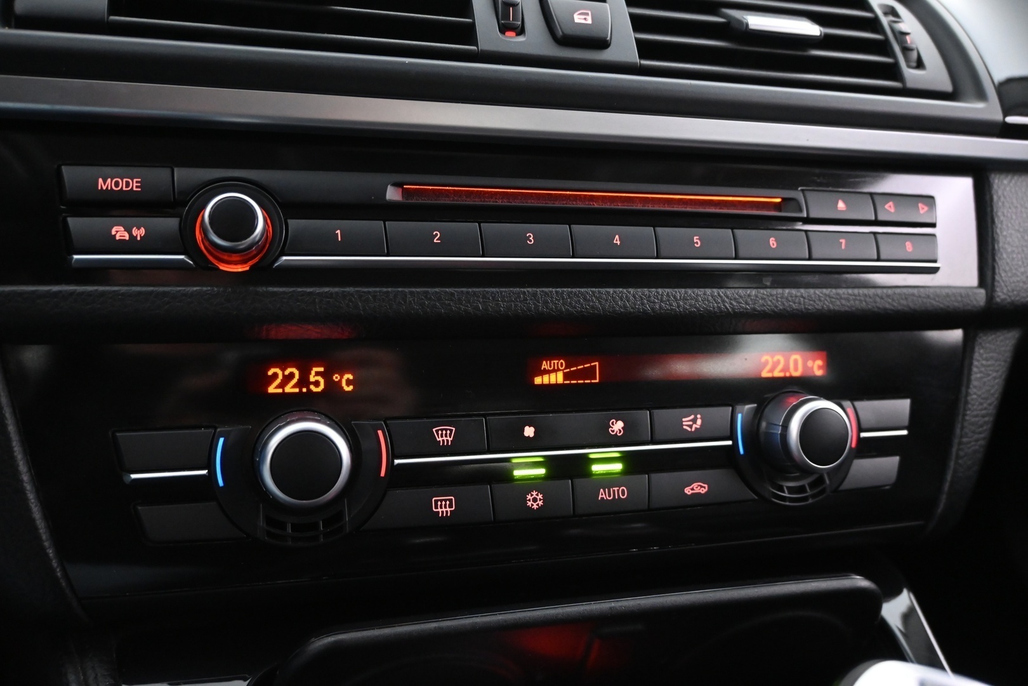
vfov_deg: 42.6
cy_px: 343
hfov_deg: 60.7
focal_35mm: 31
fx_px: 878
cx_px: 514
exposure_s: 1/20
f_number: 3.8
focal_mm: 20.5
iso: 3200
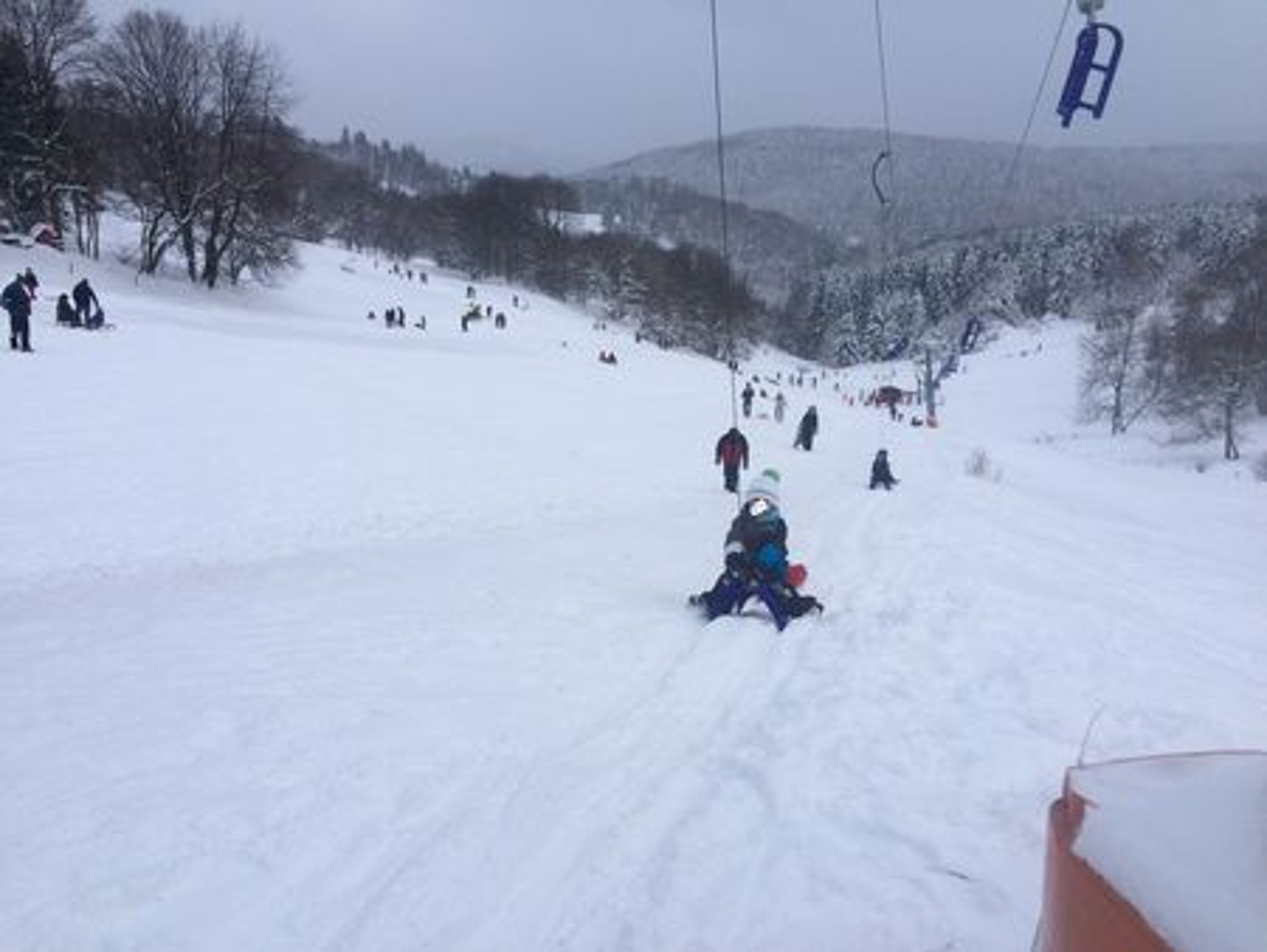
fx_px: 1062
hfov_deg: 61.6
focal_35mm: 29
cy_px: 476
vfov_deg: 48.3
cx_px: 634
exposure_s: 1/820
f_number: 2.2
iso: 32
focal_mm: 4.15
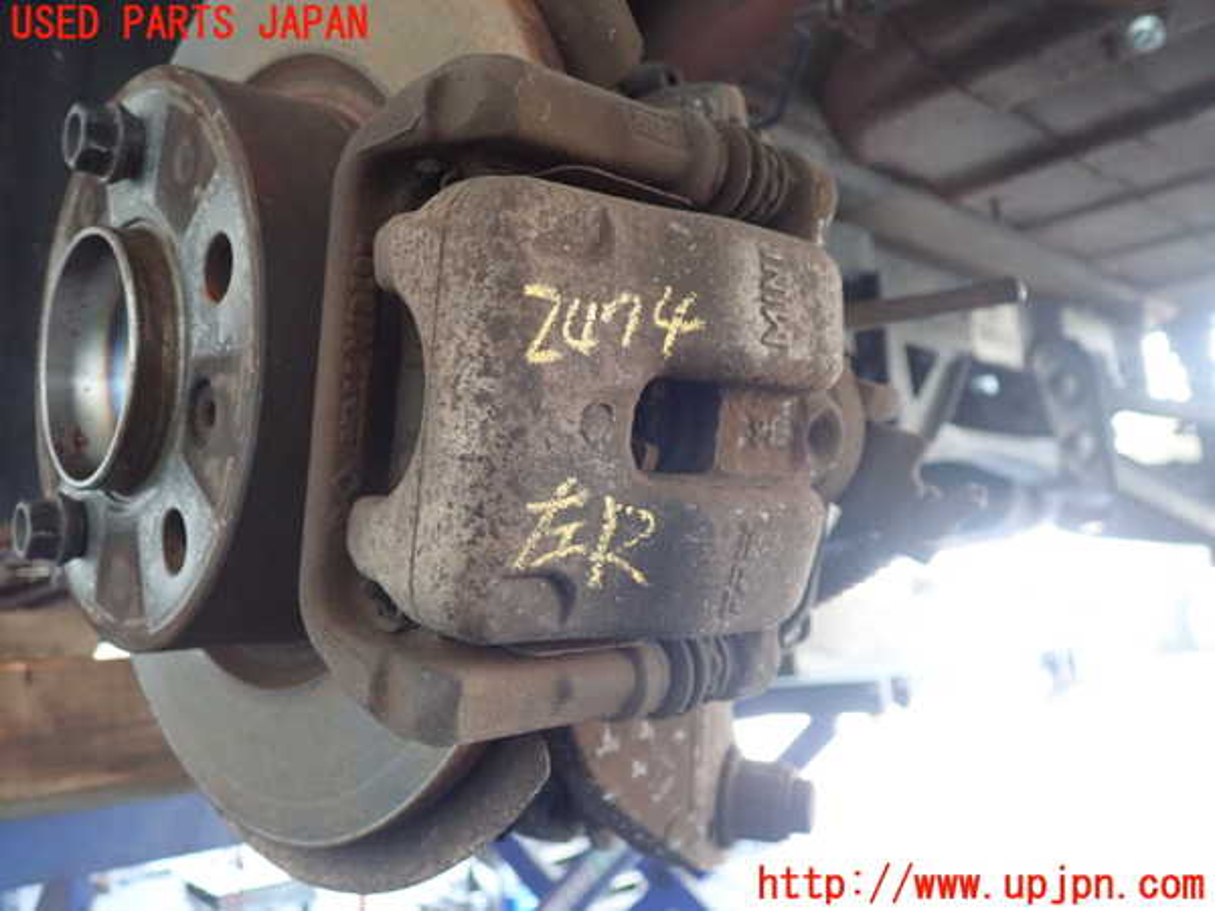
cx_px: 608
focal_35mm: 30
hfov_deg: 60.0
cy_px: 456
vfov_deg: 46.8
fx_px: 1053
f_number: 2.3
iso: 800
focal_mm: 5.5
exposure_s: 1/80
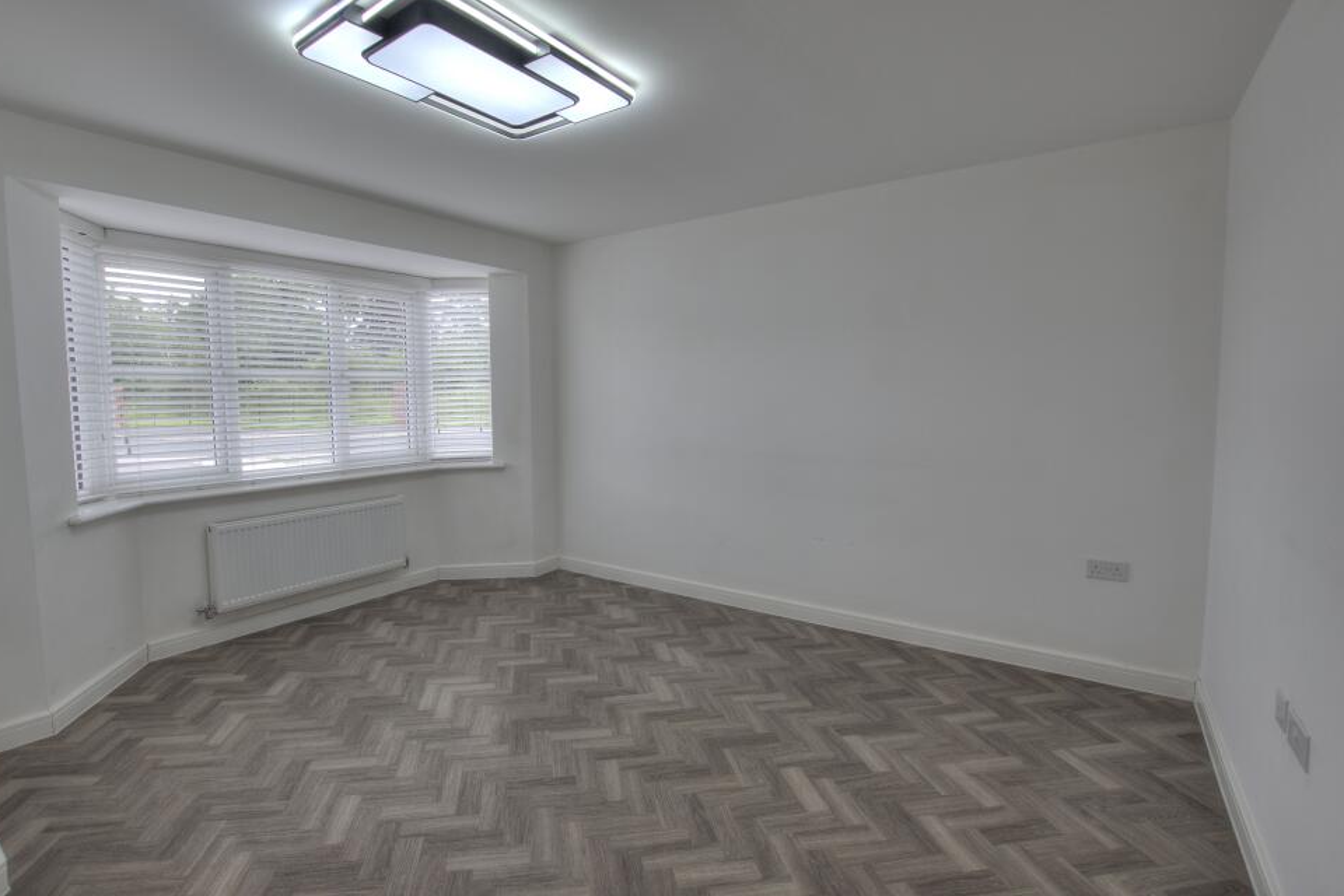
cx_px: 630
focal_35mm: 16
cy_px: 422
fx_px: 597
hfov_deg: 96.6
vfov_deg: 73.7
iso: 400
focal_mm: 10
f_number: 8
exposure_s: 1/40
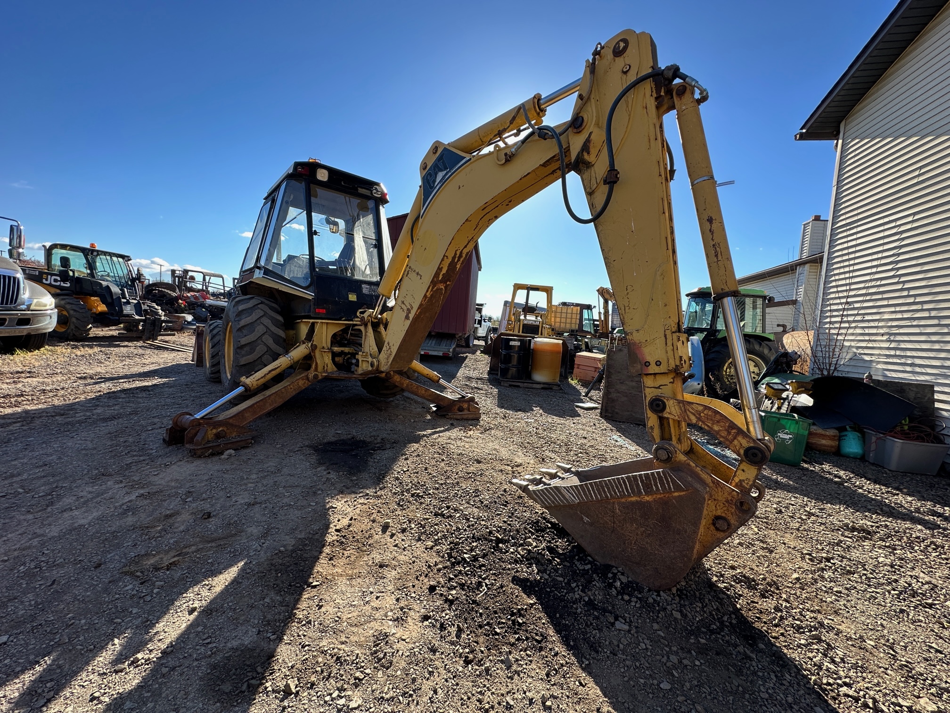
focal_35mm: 14
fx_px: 384
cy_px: 356
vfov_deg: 85.7
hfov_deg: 102.1
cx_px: 475
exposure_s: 1/651
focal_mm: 2.22
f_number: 2.2
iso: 40
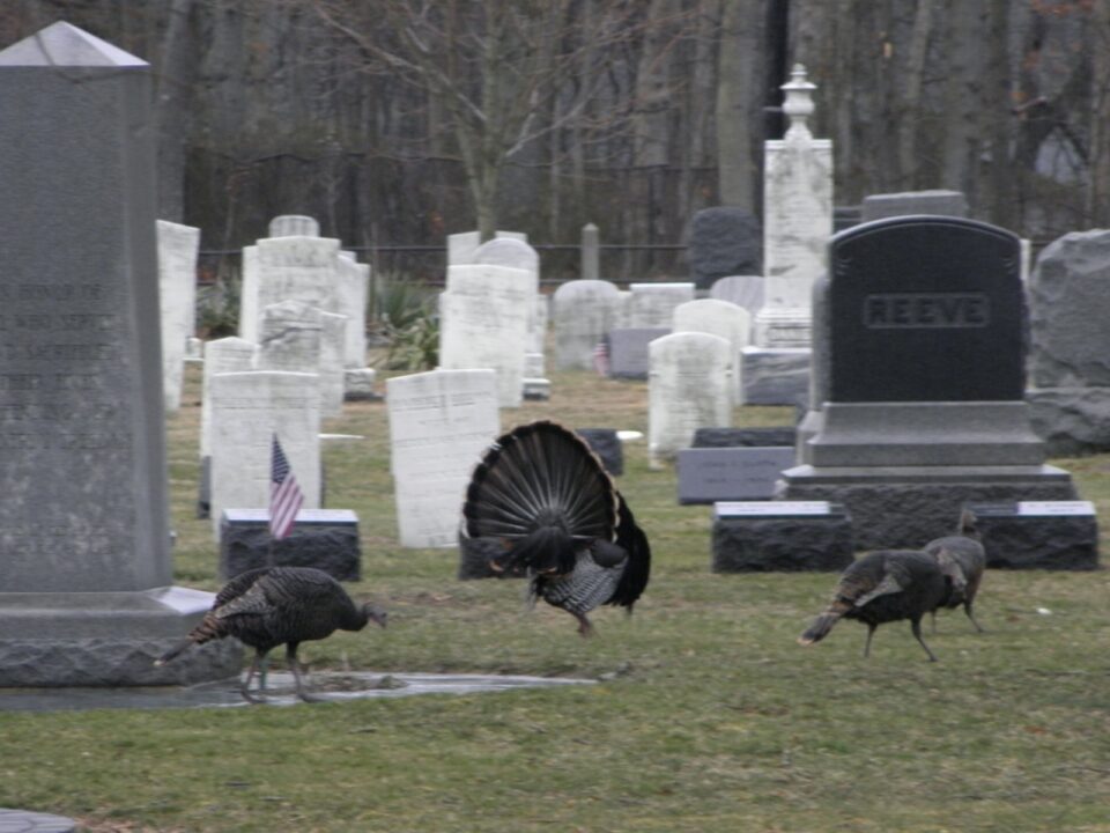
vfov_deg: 3.5
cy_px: 416
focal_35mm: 420
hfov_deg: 4.7
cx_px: 555
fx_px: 13468
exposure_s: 1/20
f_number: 5.4
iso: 200
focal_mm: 75
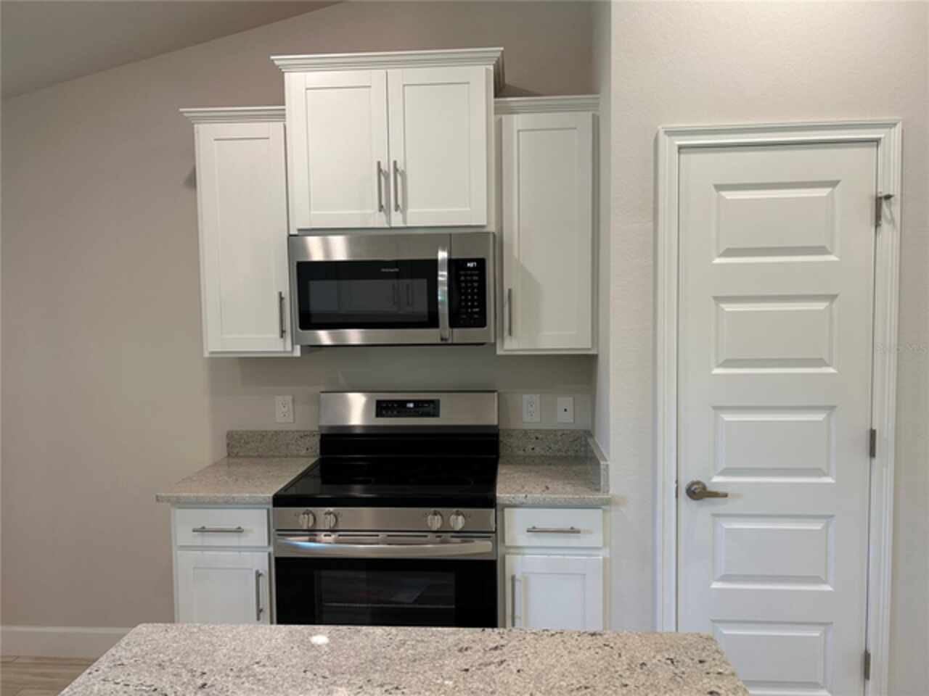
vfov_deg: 53.1
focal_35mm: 26
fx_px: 698
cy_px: 348
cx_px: 464
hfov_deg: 67.3
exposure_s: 1/120
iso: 100
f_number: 1.5
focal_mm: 5.7
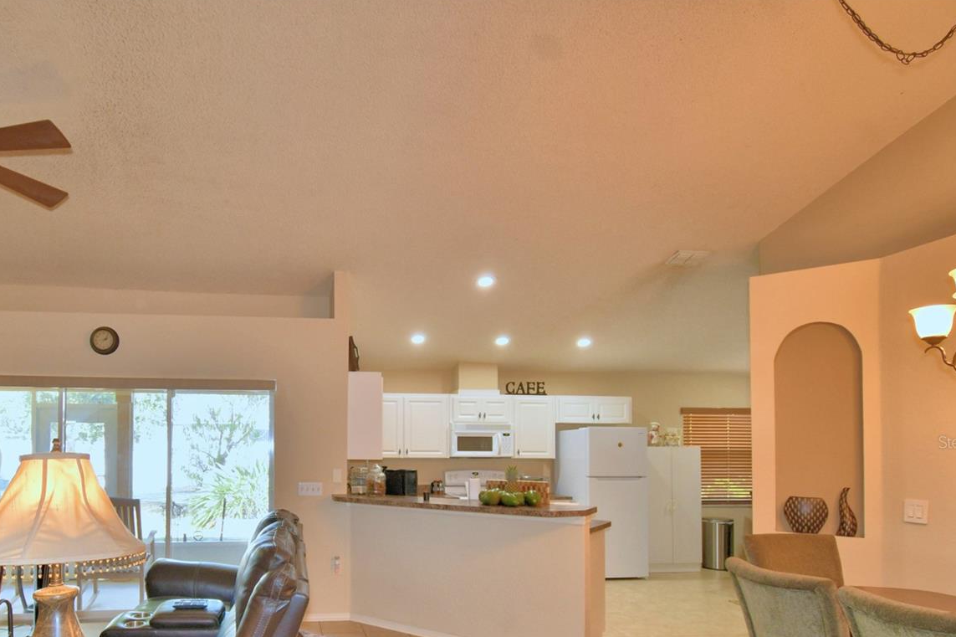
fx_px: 557
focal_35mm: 21
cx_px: 344
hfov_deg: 79.3
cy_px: 442
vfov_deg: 57.7
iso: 200
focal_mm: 10
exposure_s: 1/30
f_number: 4.5
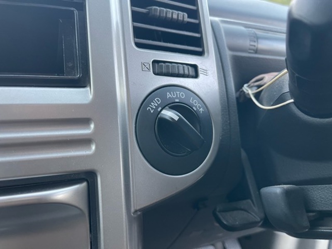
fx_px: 240
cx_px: 166
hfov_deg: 69.4
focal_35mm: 25
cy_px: 124
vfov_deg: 54.9
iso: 160
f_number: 1.6
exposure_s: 1/60
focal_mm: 5.1
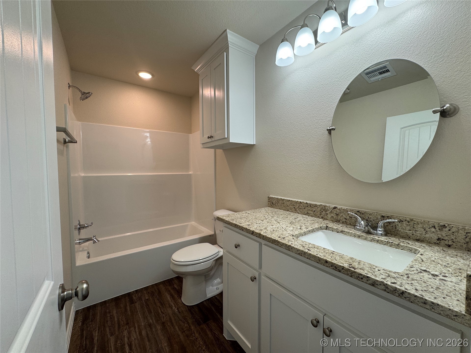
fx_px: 190
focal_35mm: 14
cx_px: 236
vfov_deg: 85.7
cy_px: 176
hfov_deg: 102.1
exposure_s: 1/120
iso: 80
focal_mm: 2.22
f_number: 2.2
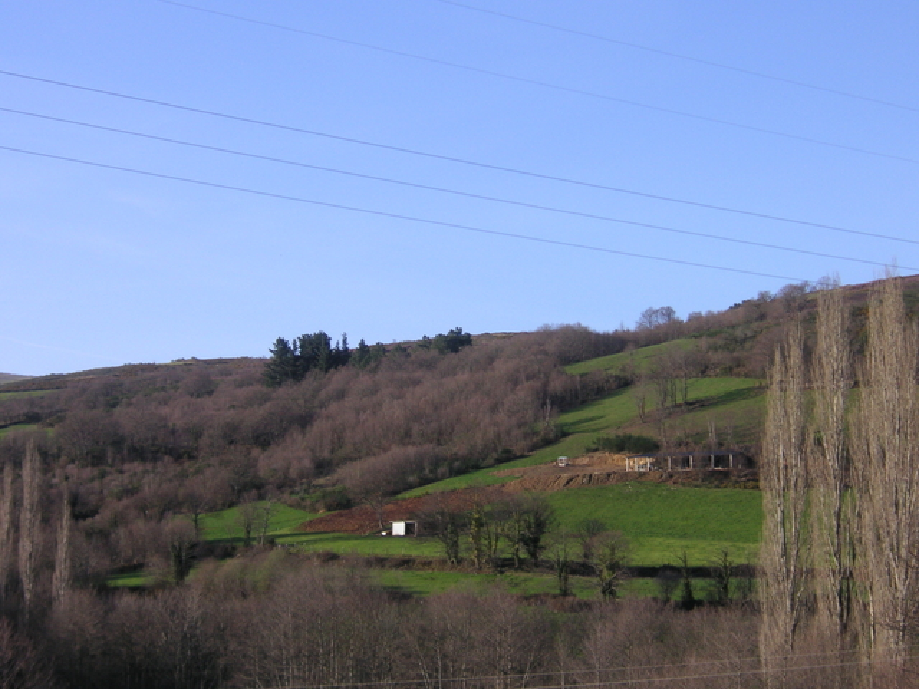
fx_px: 2177
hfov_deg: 23.8
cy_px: 344
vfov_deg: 18.0
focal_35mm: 82
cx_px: 460
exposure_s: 1/350
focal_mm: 13.6
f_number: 4.6
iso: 50
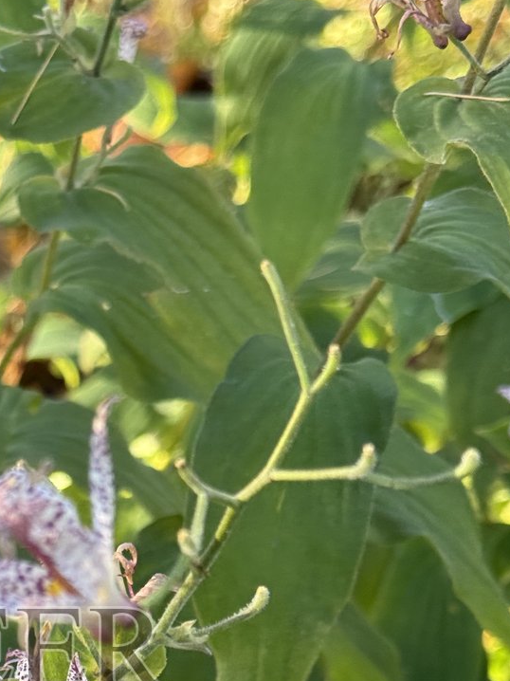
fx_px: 2103
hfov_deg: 13.7
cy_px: 672
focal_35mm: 107
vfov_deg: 18.0
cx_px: 14
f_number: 1.78
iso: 100
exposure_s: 1/121
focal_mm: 6.76
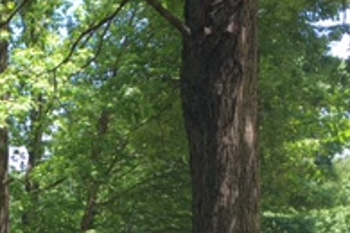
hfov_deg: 19.8
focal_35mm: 99
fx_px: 962
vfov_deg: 13.1
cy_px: 346
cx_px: -22
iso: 25
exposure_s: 1/265
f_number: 2.2
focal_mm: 4.15
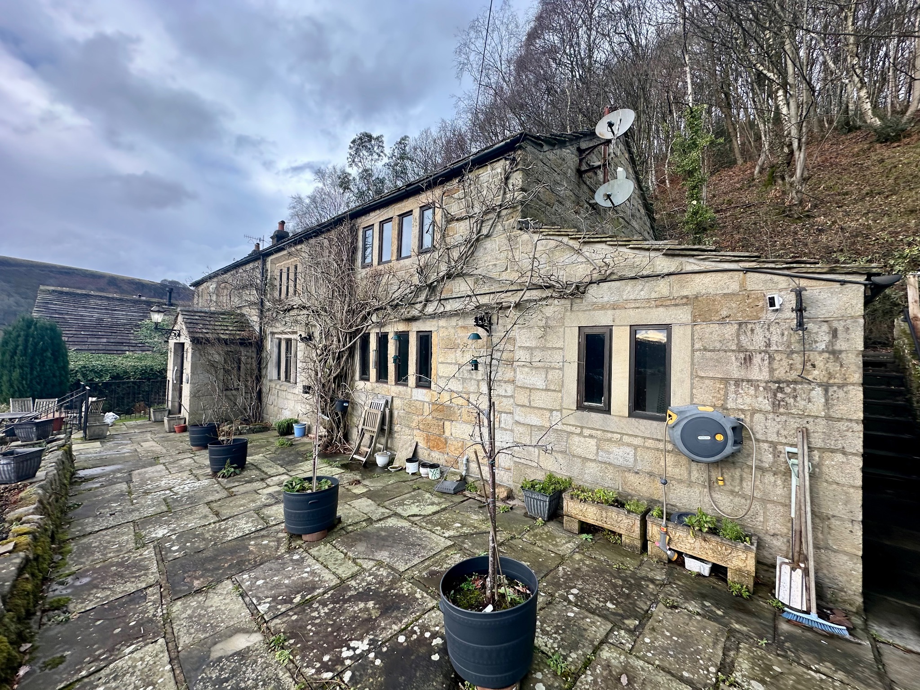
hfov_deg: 102.1
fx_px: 372
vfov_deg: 85.7
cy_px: 345
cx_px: 460
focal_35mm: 14
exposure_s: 1/263
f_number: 2.2
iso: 40
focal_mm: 2.22
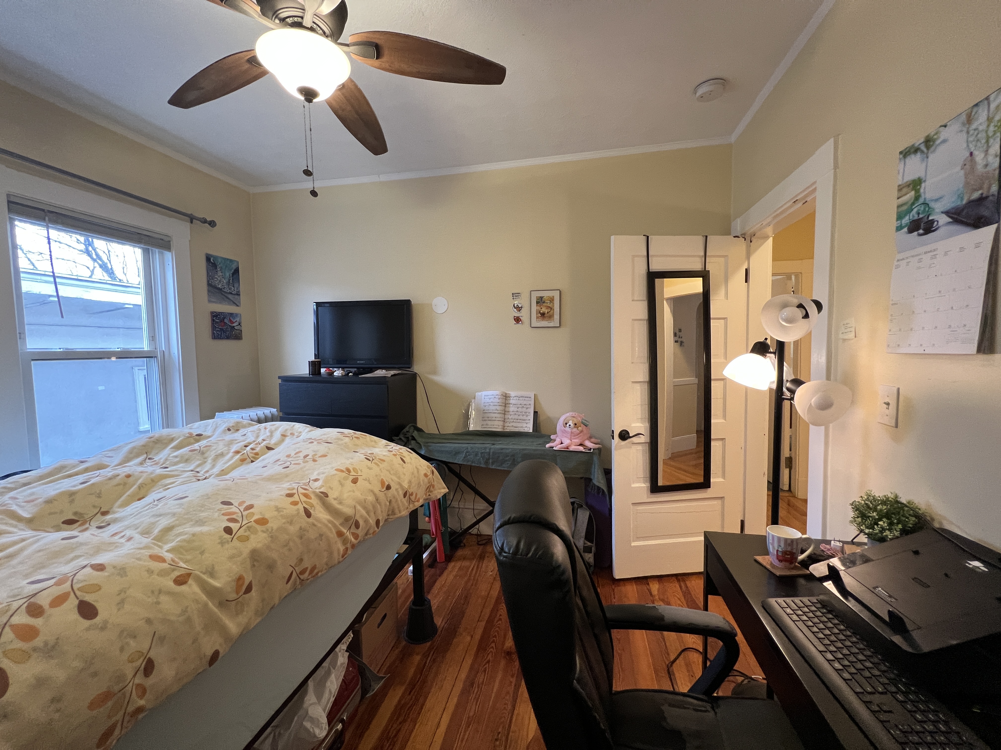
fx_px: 376
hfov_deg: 106.2
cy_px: 375
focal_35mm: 13
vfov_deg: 89.9
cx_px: 500
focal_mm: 1.57
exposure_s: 1/60
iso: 200
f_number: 1.8
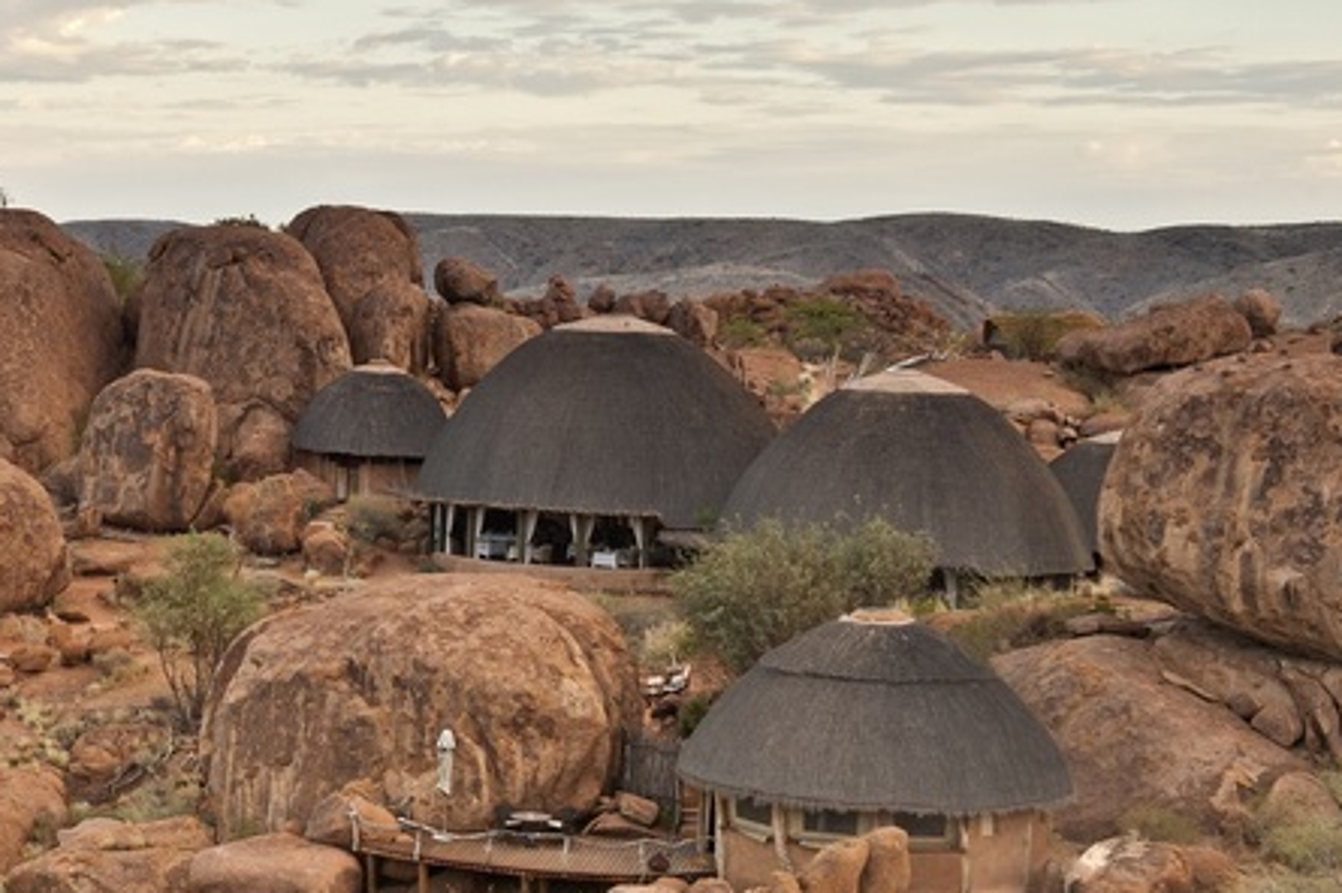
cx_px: 157
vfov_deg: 15.9
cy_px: 385
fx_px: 3203
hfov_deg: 23.1
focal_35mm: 86
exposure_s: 1/50
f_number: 11
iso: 500
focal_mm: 45
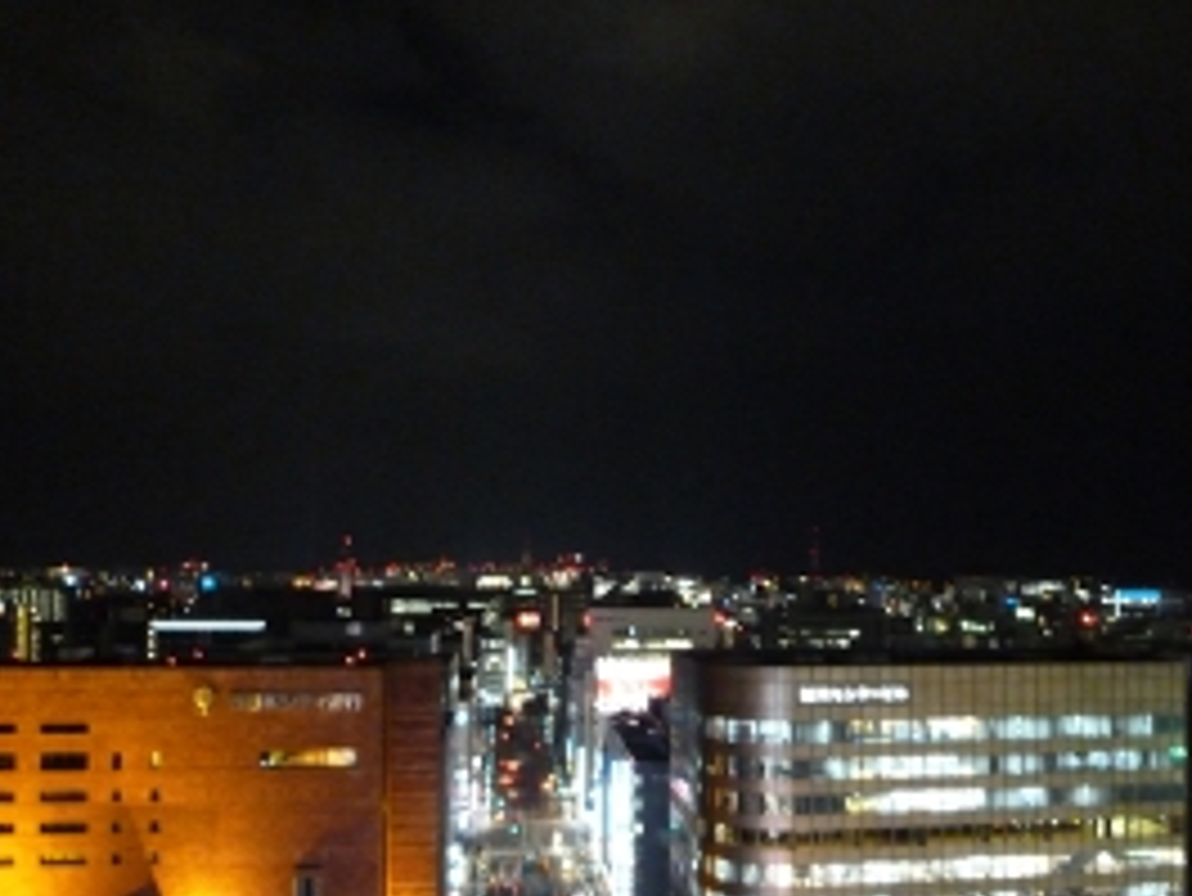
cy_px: 543
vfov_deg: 42.7
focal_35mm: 33
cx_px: 697
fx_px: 1137
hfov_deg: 55.0
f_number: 2.8
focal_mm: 4.5
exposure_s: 1/8
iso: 800
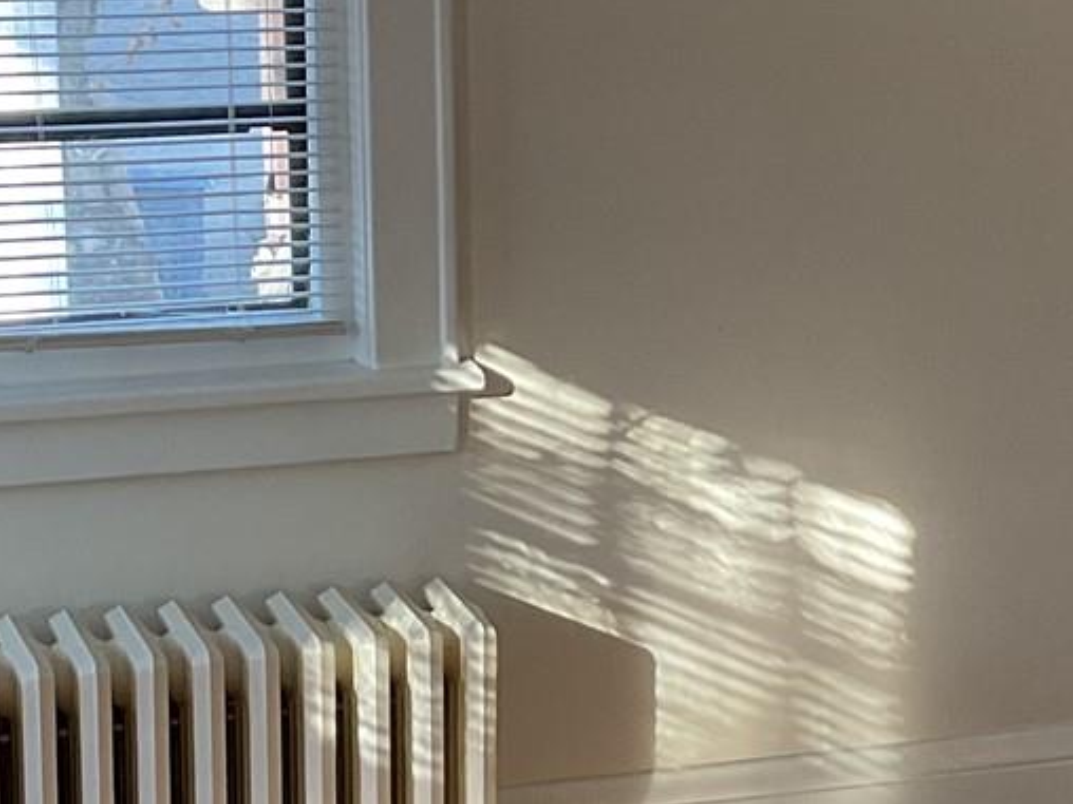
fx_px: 3627
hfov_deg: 16.8
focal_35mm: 117
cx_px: 769
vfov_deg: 12.7
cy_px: 420
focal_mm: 3
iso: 40
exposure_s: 1/60
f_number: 1.8
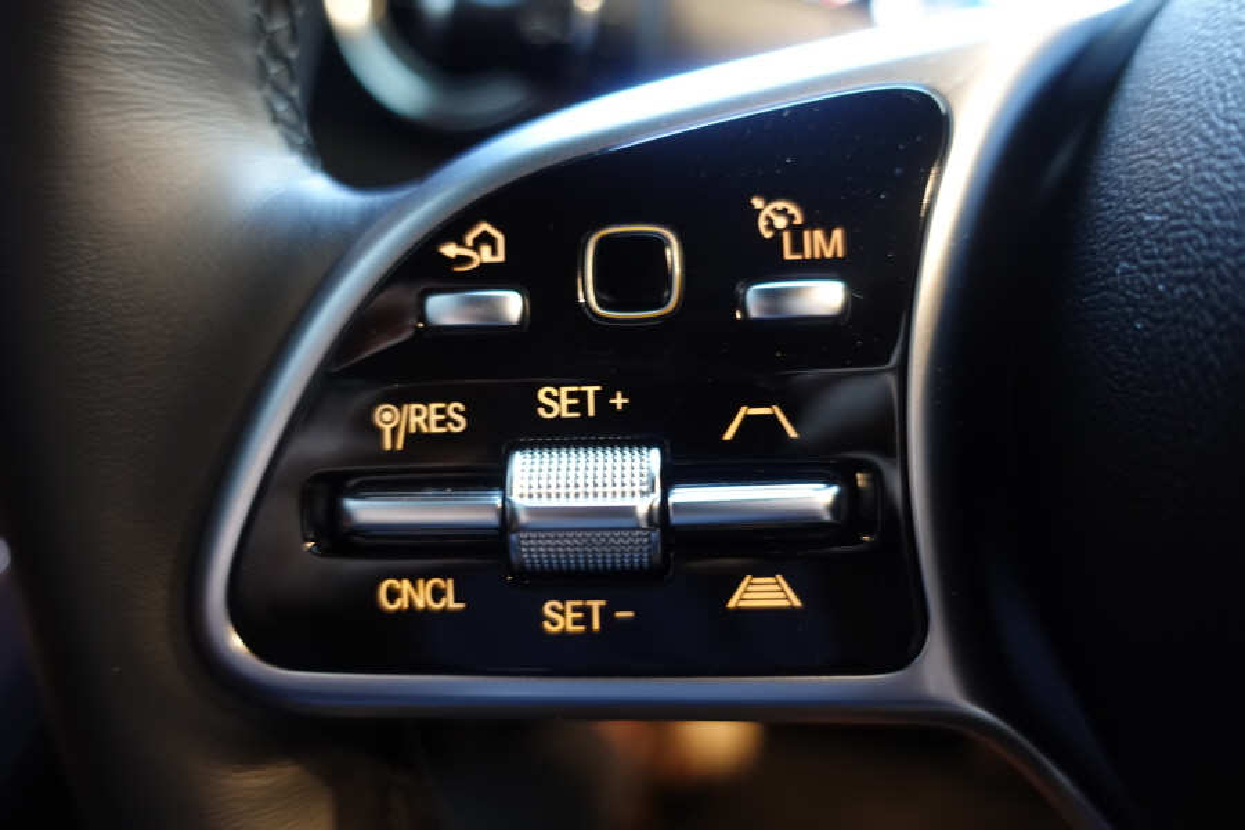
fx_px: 830
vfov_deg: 53.1
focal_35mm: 24
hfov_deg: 73.7
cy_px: 415
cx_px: 622
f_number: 1.8
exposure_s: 1/15
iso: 800
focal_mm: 8.8
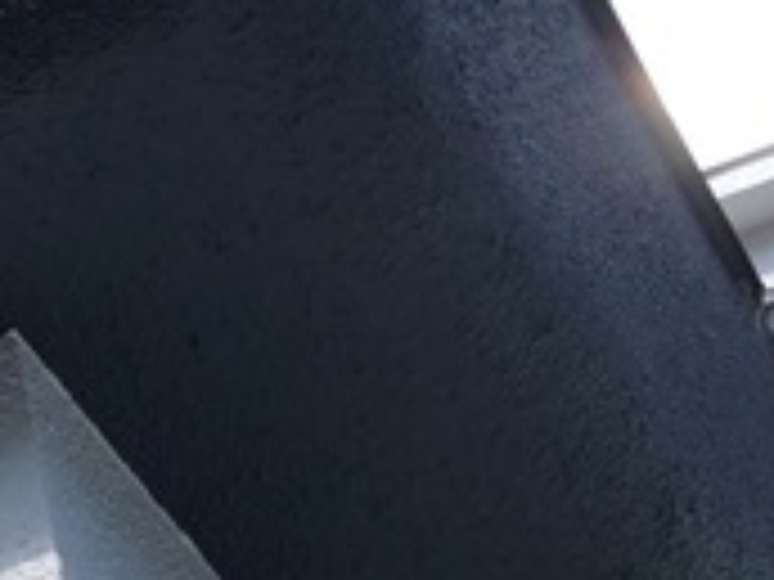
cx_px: -626
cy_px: 81
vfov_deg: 14.1
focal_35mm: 104
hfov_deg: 16.0
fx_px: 2325
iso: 20
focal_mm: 3.99
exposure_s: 1/906
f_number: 1.8
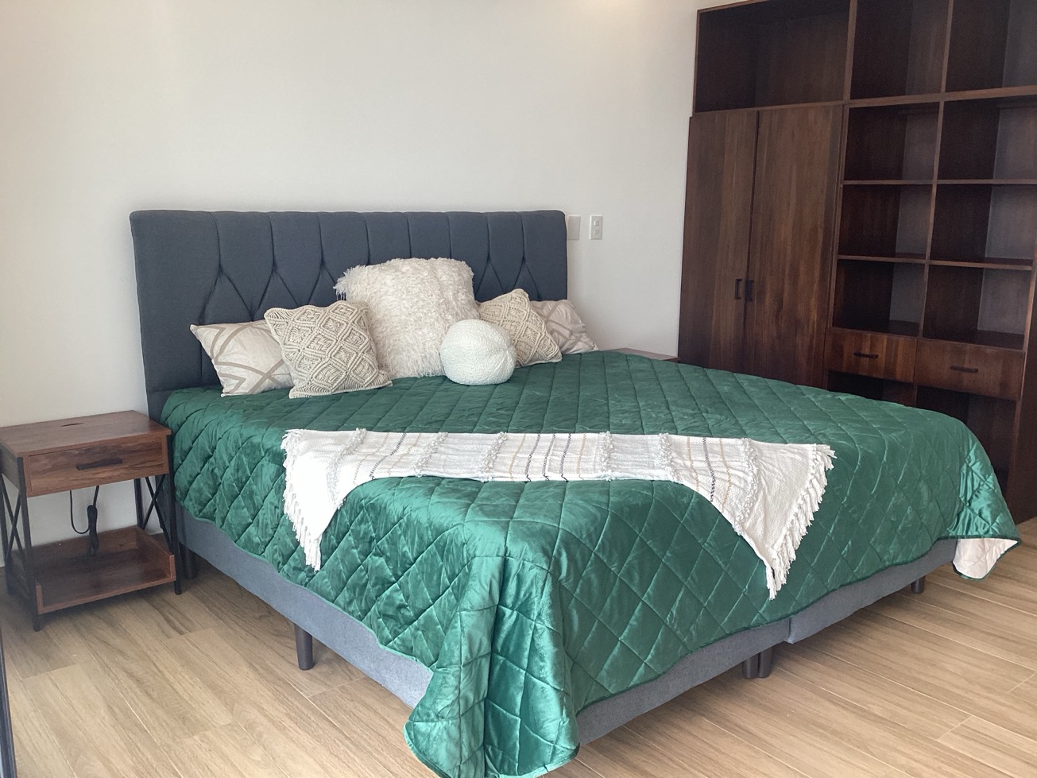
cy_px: 389
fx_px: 929
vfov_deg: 45.4
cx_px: 518
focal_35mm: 31
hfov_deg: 58.3
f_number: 2.4
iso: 40
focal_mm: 3.3
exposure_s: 1/120
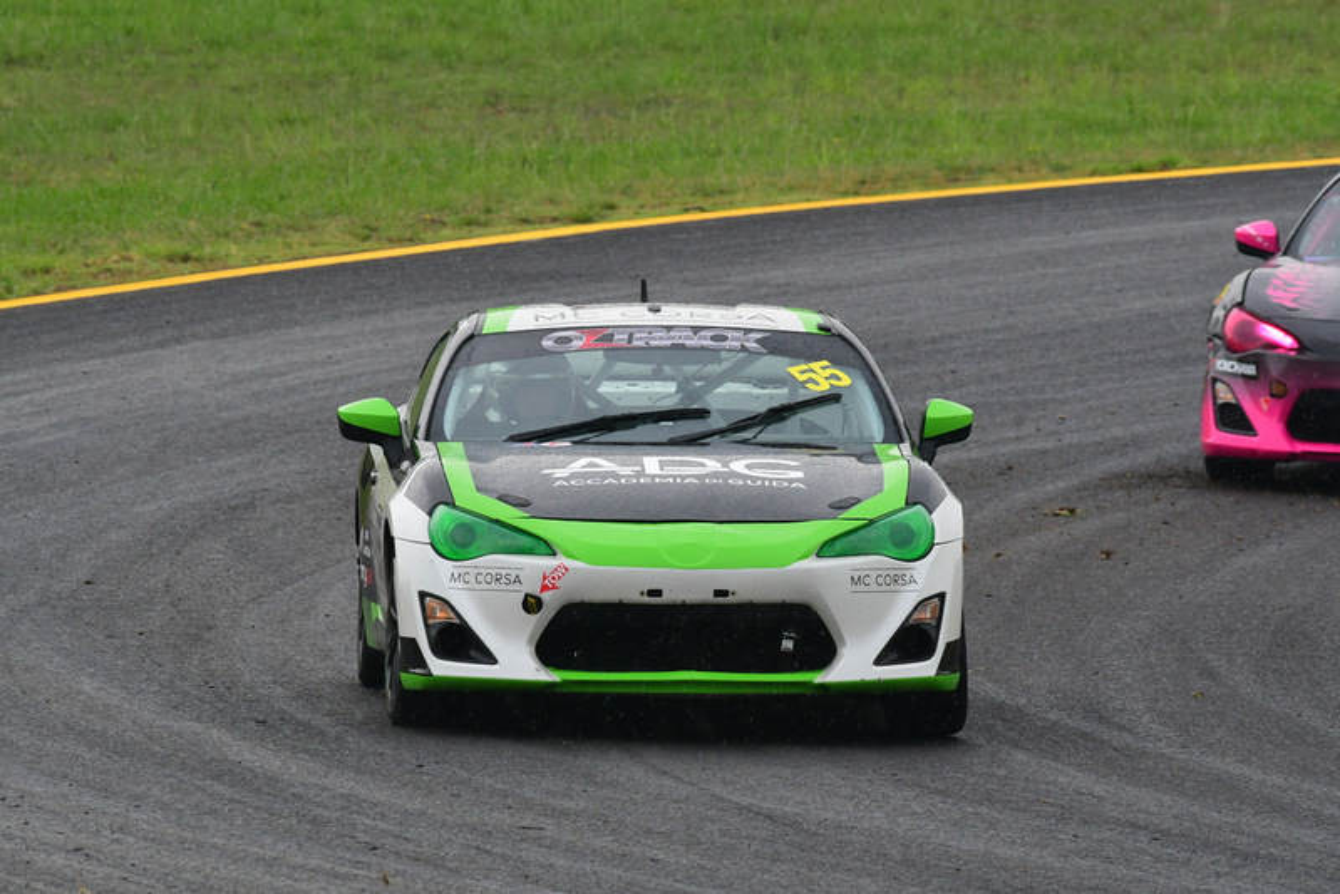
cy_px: 447
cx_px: 670
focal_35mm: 600
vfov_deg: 2.3
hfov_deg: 3.4
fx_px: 22340
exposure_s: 1/640
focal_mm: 400
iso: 1000
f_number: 11
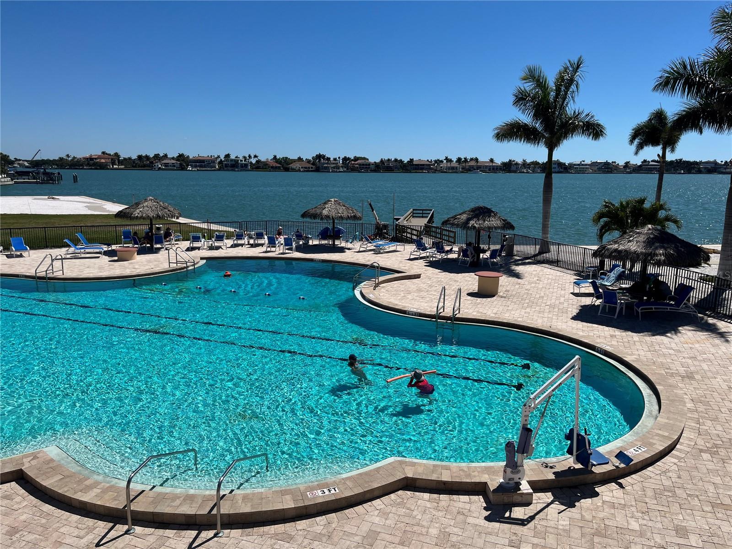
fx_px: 550
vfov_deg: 53.1
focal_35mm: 26
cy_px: 274
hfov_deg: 67.3
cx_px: 366
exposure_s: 1/7874
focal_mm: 5.1
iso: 50
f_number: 1.6
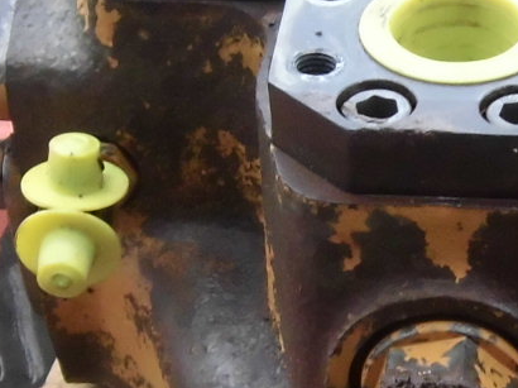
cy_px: 278
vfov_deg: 11.4
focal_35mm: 130
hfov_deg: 14.9
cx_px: 546
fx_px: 1944
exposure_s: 1/60
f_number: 2.8
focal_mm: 4.7
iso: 200
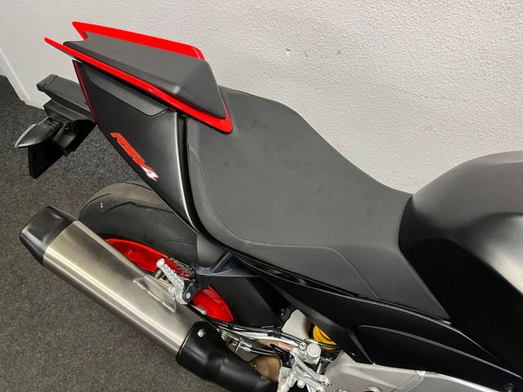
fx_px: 393
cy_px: 196
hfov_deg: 67.3
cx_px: 262
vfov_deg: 53.1
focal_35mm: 26
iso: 125
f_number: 1.6
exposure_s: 1/50
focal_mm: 5.1
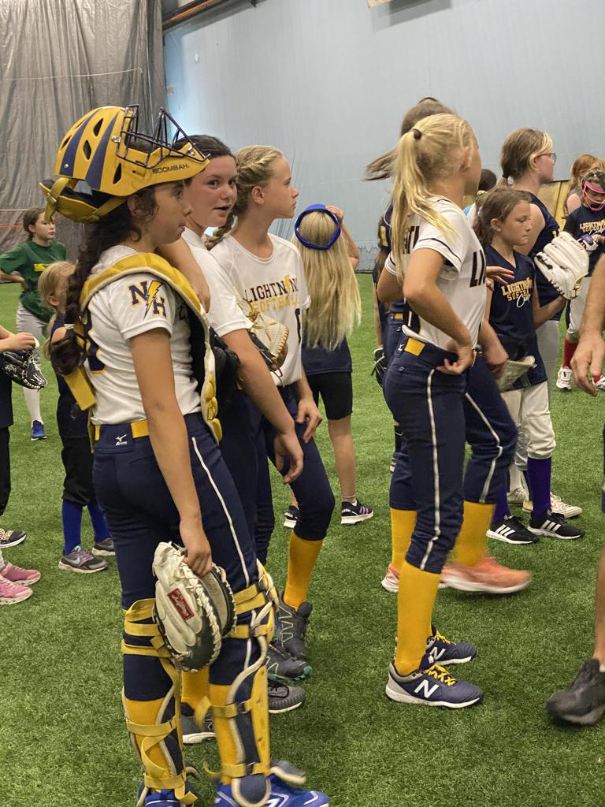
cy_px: 404
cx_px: 302
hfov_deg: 28.0
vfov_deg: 36.8
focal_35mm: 52
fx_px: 1212
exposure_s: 1/60
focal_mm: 6
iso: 500
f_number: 2
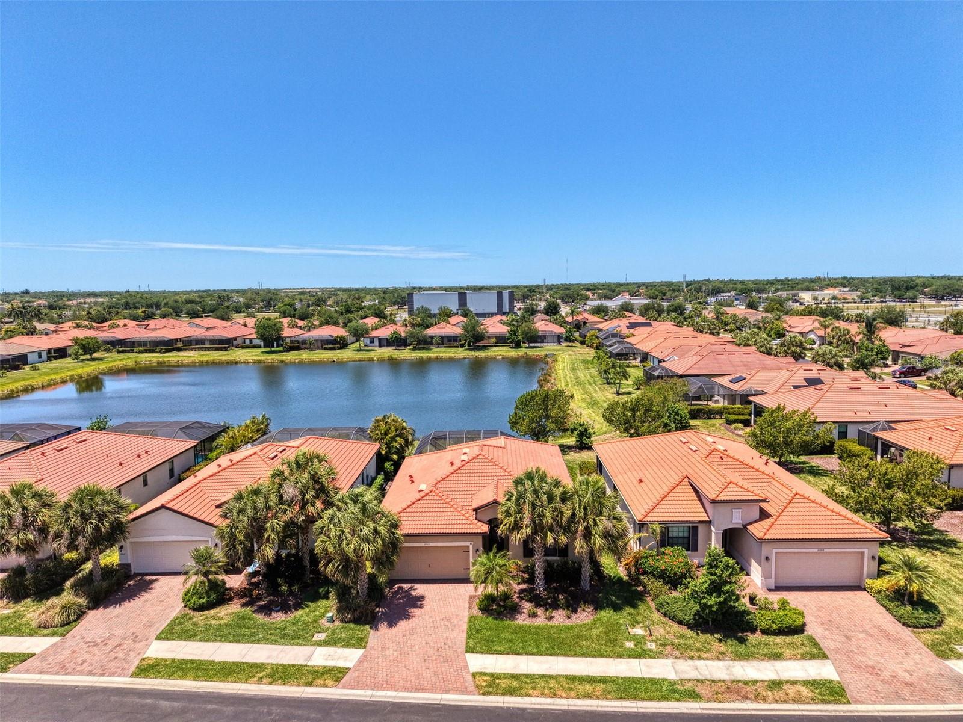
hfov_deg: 71.6
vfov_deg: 56.8
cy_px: 361
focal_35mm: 24
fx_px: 668
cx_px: 482
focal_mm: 8.7
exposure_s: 1/400
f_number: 1.8
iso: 100
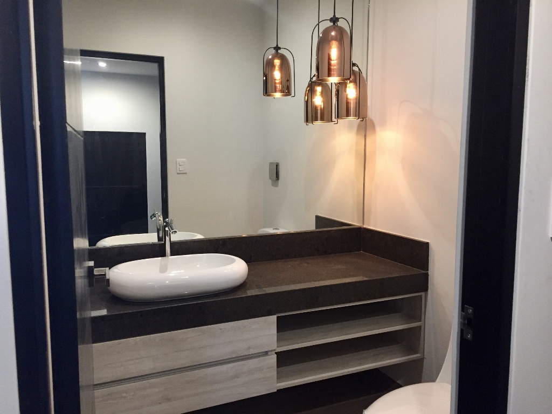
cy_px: 207
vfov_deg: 48.2
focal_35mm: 29
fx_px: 462
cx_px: 276
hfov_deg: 61.7
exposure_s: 1/20
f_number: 2.2
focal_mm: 4.15
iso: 250
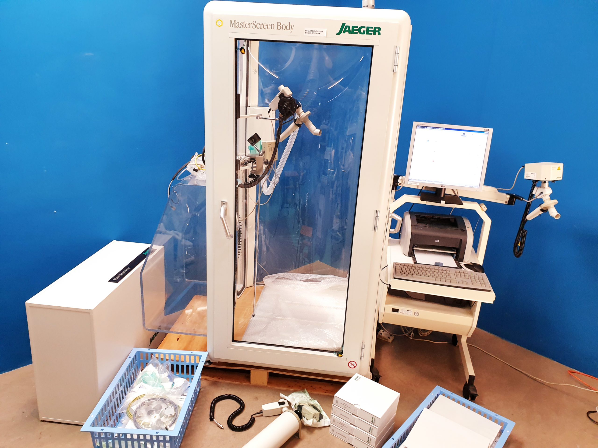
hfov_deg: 67.3
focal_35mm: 26
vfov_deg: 53.1
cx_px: 299
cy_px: 224
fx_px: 449
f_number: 2.4
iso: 200
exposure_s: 1/50
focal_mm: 4.3
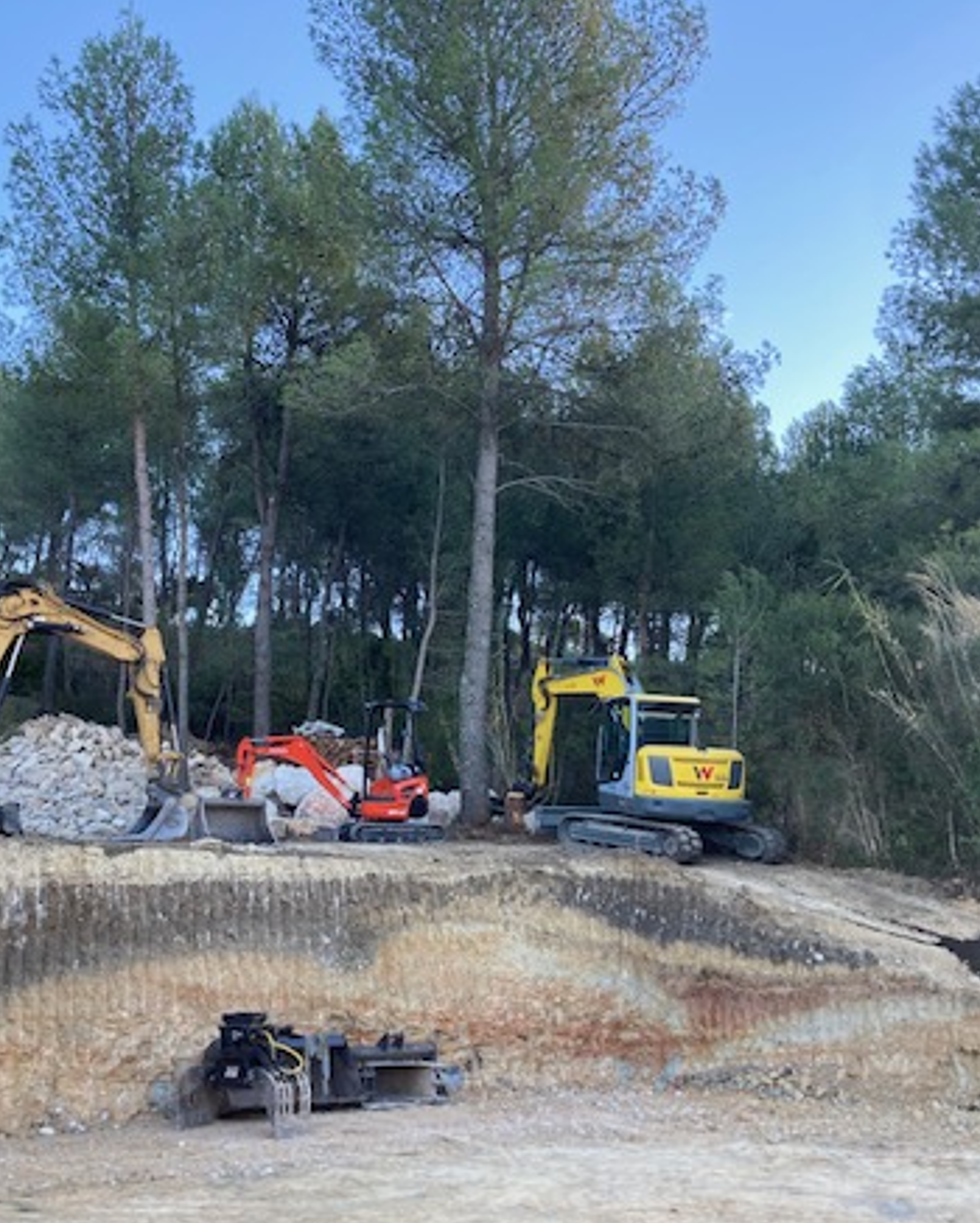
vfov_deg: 45.7
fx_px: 1449
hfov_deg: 37.0
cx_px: 333
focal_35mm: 40
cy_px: 663
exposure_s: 1/121
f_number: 1.8
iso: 32
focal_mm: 3.99
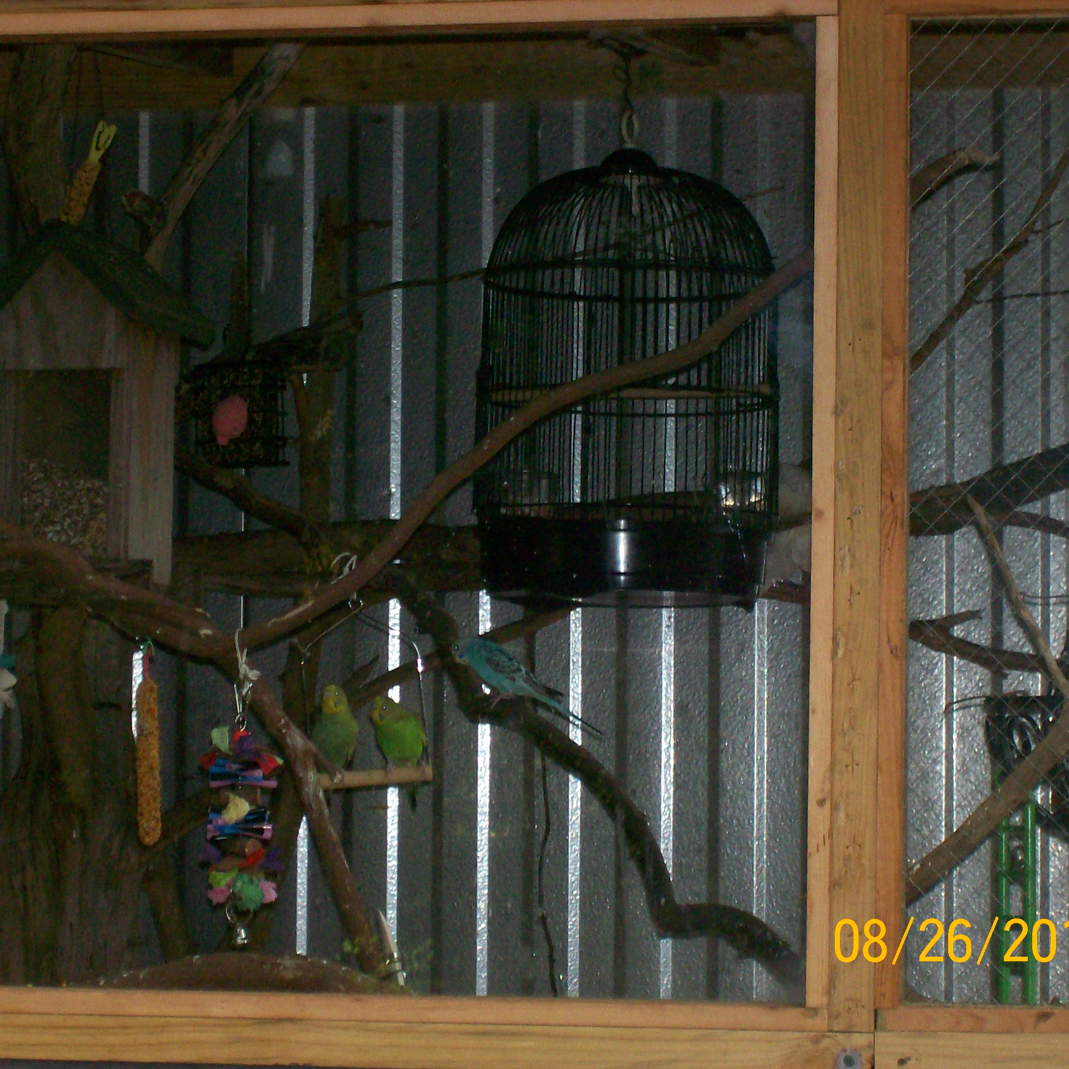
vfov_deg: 13.6
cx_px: 469
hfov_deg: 13.6
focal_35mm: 128
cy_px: 536
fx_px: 4472
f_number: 4.8
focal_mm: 18
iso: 140
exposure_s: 1/125
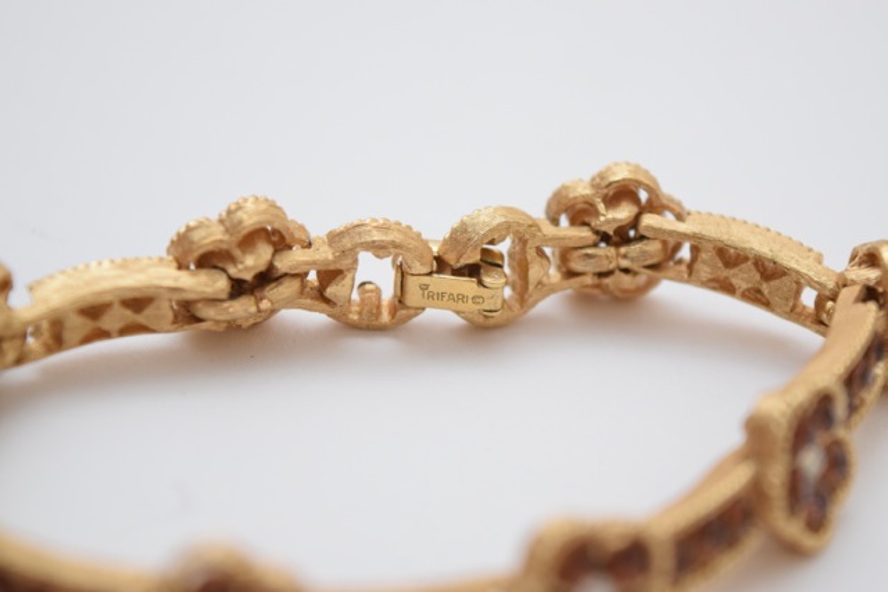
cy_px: 296
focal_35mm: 82
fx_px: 2035
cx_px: 444
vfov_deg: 16.6
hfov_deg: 24.6
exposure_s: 1/125
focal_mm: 55
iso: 1600
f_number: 5.6
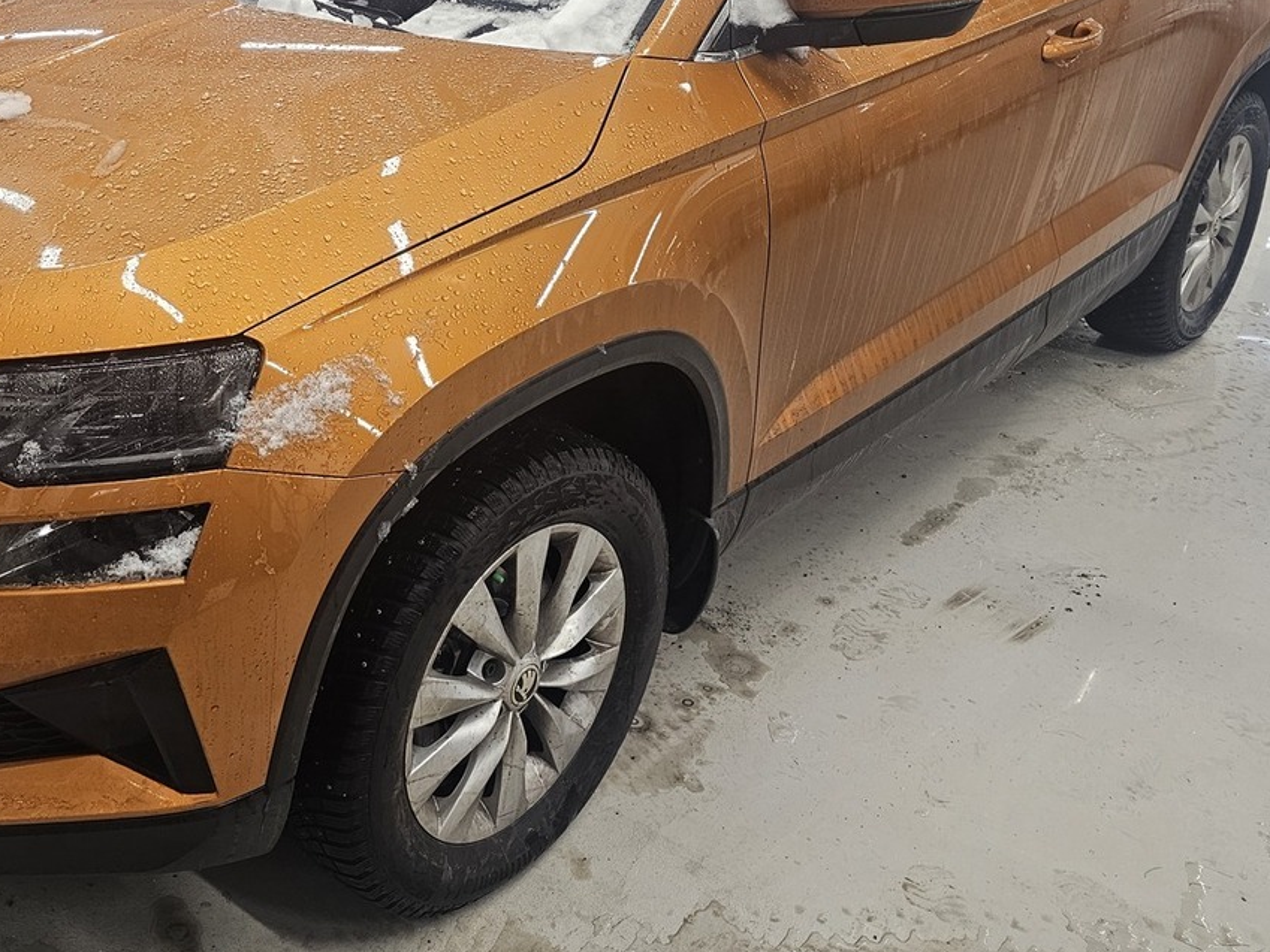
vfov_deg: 36.4
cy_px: 317
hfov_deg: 46.4
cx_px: 340
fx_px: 1431
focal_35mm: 39
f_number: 1.7
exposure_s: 1/100
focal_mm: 6.3
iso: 125
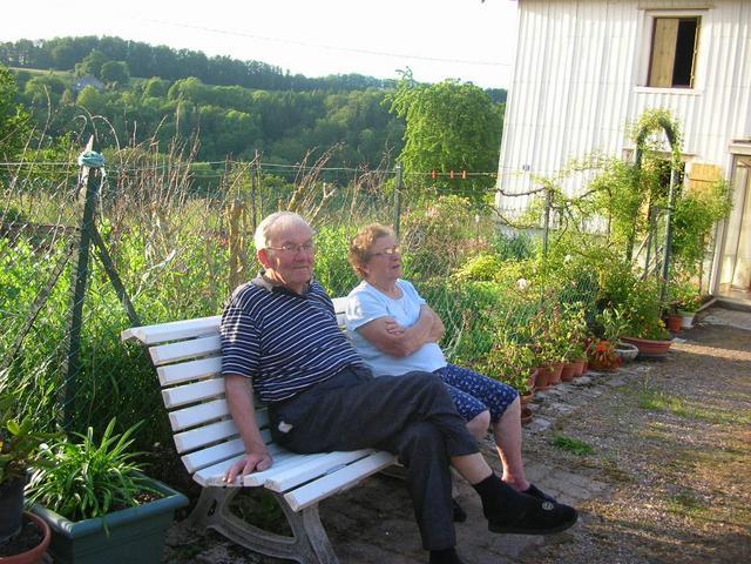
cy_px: 282
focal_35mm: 35
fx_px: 759
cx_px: 376
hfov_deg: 52.6
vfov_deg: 40.7
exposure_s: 1/135
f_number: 2.8
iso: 50
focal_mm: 5.8
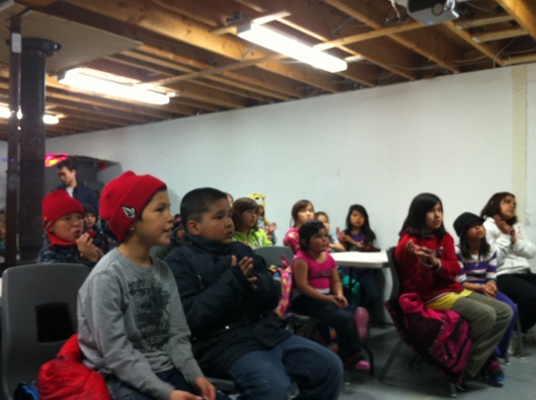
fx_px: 618
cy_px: 224
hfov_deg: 46.7
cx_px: 232
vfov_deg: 35.8
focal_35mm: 40
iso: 160
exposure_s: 1/15
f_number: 2.8
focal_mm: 3.85
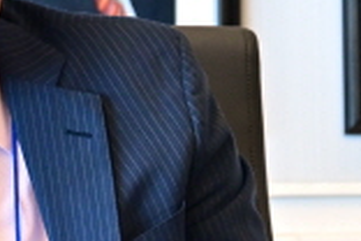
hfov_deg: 2.9
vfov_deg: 1.9
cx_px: 76
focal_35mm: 716
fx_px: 7179
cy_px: 151
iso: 4000
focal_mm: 160
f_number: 5.6
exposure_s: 1/320
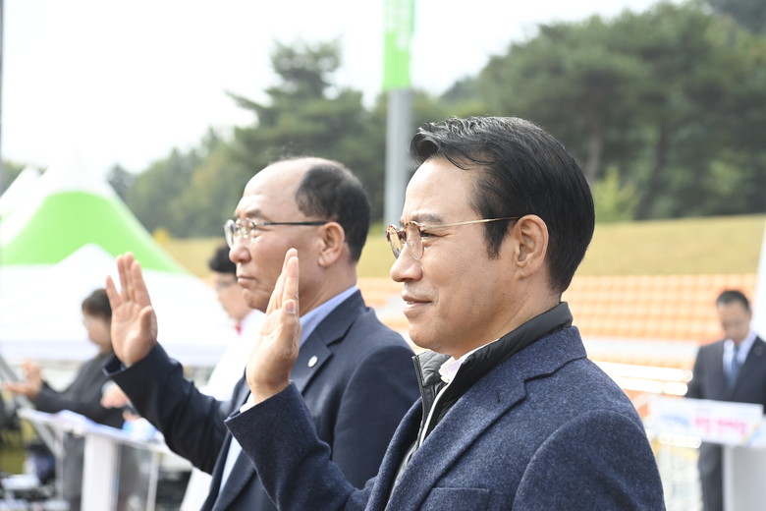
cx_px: 383
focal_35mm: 82
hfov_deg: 24.8
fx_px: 1745
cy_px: 256
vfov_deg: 16.7
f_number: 5
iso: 320
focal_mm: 82
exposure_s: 1/320
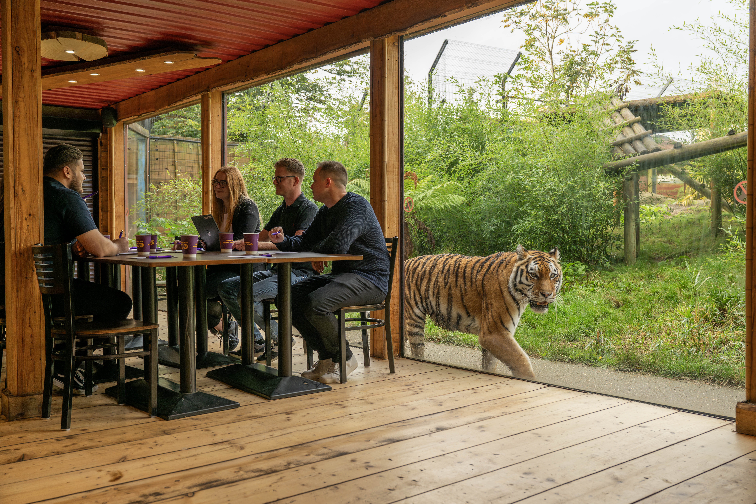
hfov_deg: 54.4
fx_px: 735
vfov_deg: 37.9
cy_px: 252
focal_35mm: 35
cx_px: 378
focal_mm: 35
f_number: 4.5
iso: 320
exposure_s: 1/320
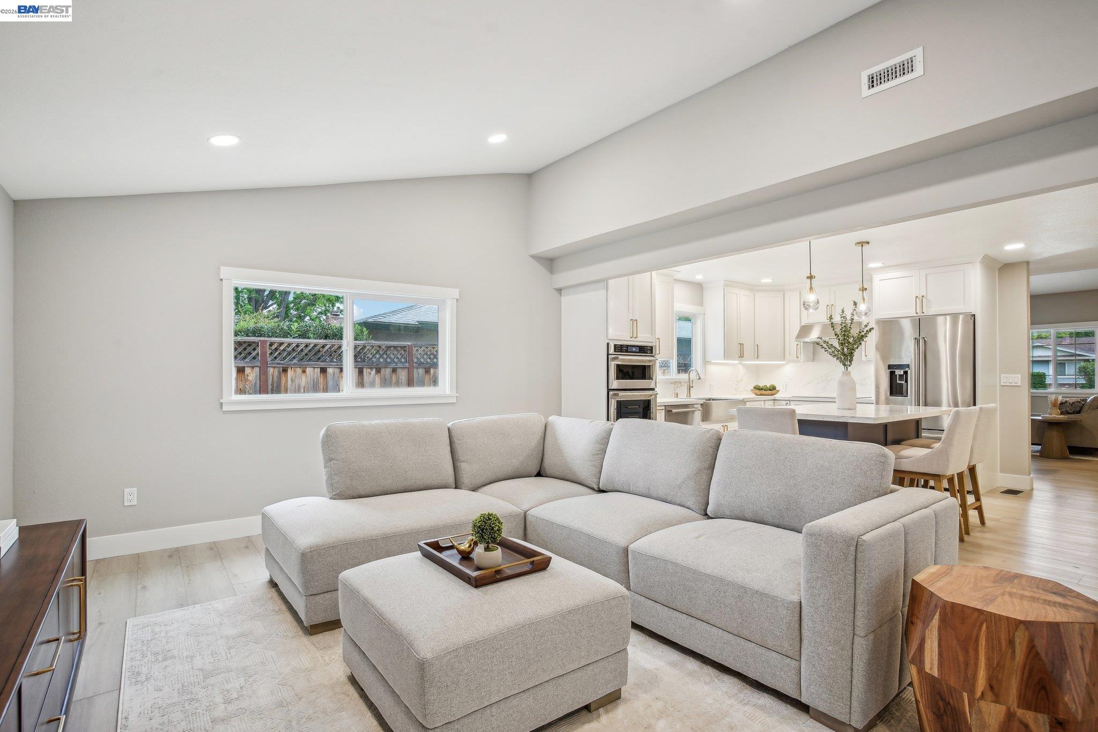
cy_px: 366
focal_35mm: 17
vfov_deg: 70.4
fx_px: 518
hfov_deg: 93.3
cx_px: 549
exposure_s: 1/15
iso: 400
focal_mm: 17
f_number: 8
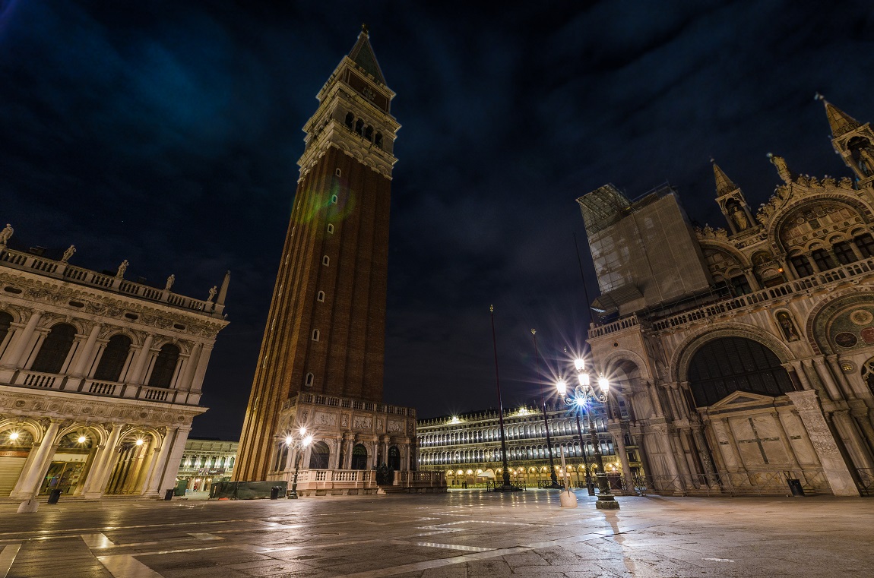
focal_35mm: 15
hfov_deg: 100.5
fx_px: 363
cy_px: 289
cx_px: 437
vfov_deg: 77.0
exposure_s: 13
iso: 100
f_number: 9
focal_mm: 10
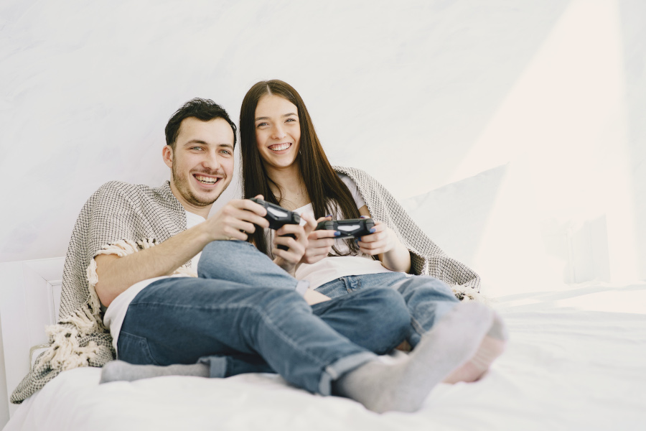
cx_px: 323
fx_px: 1525
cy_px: 216
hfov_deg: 23.9
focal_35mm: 85
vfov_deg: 16.1
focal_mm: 85
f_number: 2.8
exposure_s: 1/640
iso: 500
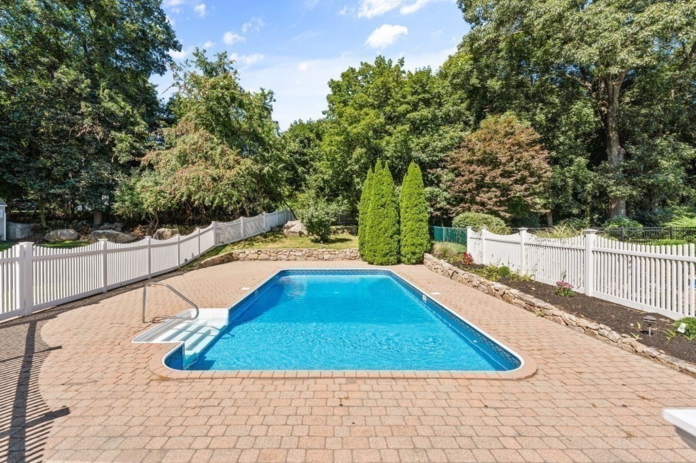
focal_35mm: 14
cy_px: 232
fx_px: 271
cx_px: 348
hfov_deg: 104.3
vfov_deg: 81.2
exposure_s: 1/750
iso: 100
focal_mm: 14
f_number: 8
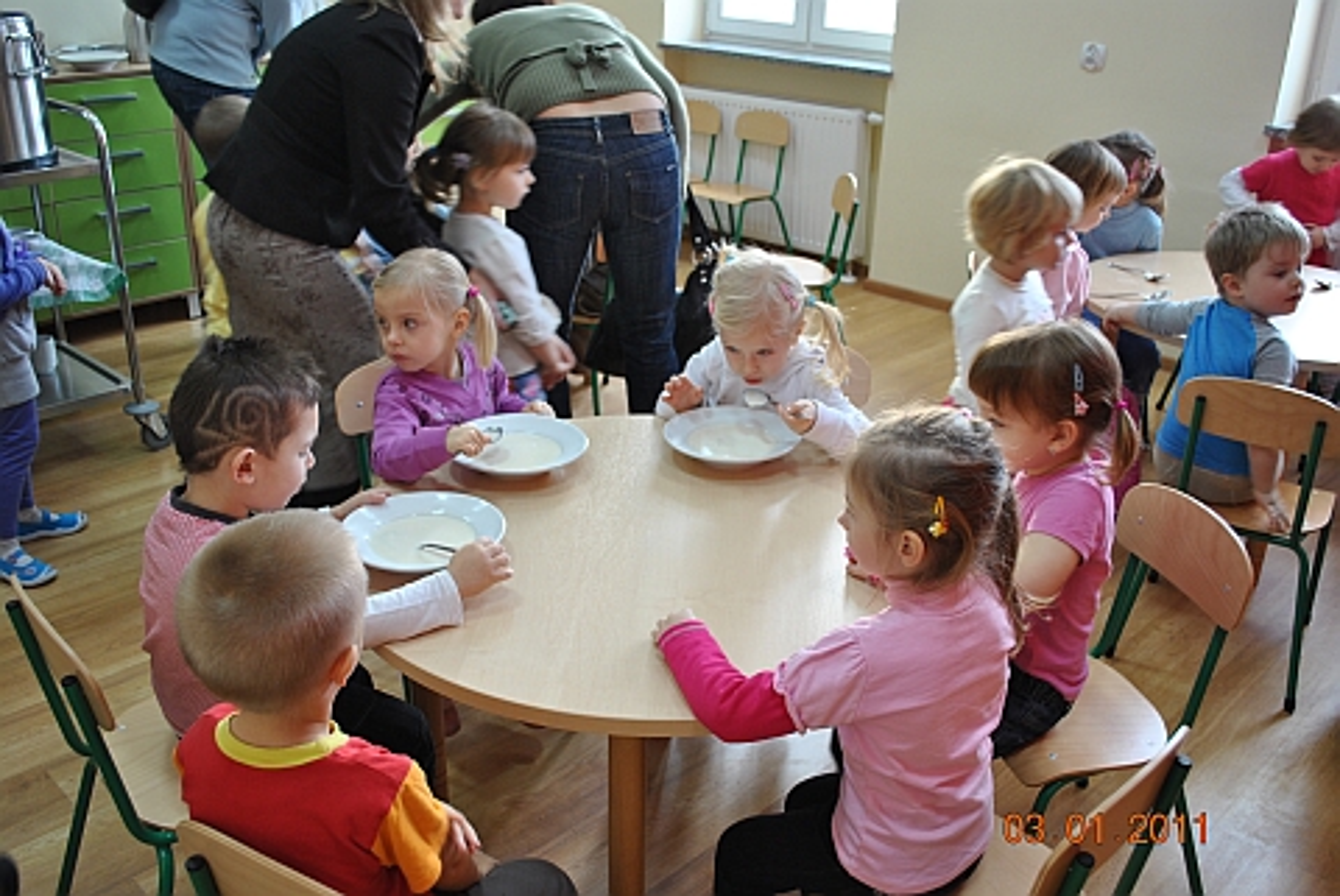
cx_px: 670
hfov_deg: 57.2
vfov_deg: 40.0
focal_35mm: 33
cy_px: 448
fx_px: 1229
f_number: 4
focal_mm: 22
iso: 250
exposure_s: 1/30
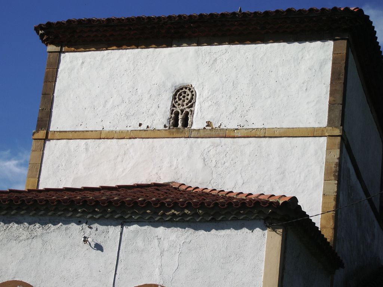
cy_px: 144
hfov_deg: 18.4
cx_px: 192
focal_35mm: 107
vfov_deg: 13.8
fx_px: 1184
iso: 50
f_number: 7.7
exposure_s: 1/250
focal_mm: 17.4
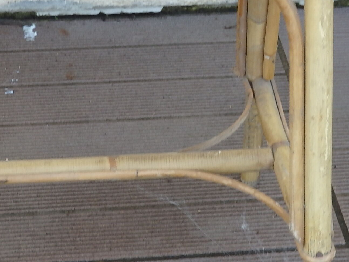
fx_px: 998
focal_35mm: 99
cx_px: 181
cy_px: 154
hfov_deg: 19.8
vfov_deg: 14.9
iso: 160
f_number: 3.7
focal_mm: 7.3
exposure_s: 1/40
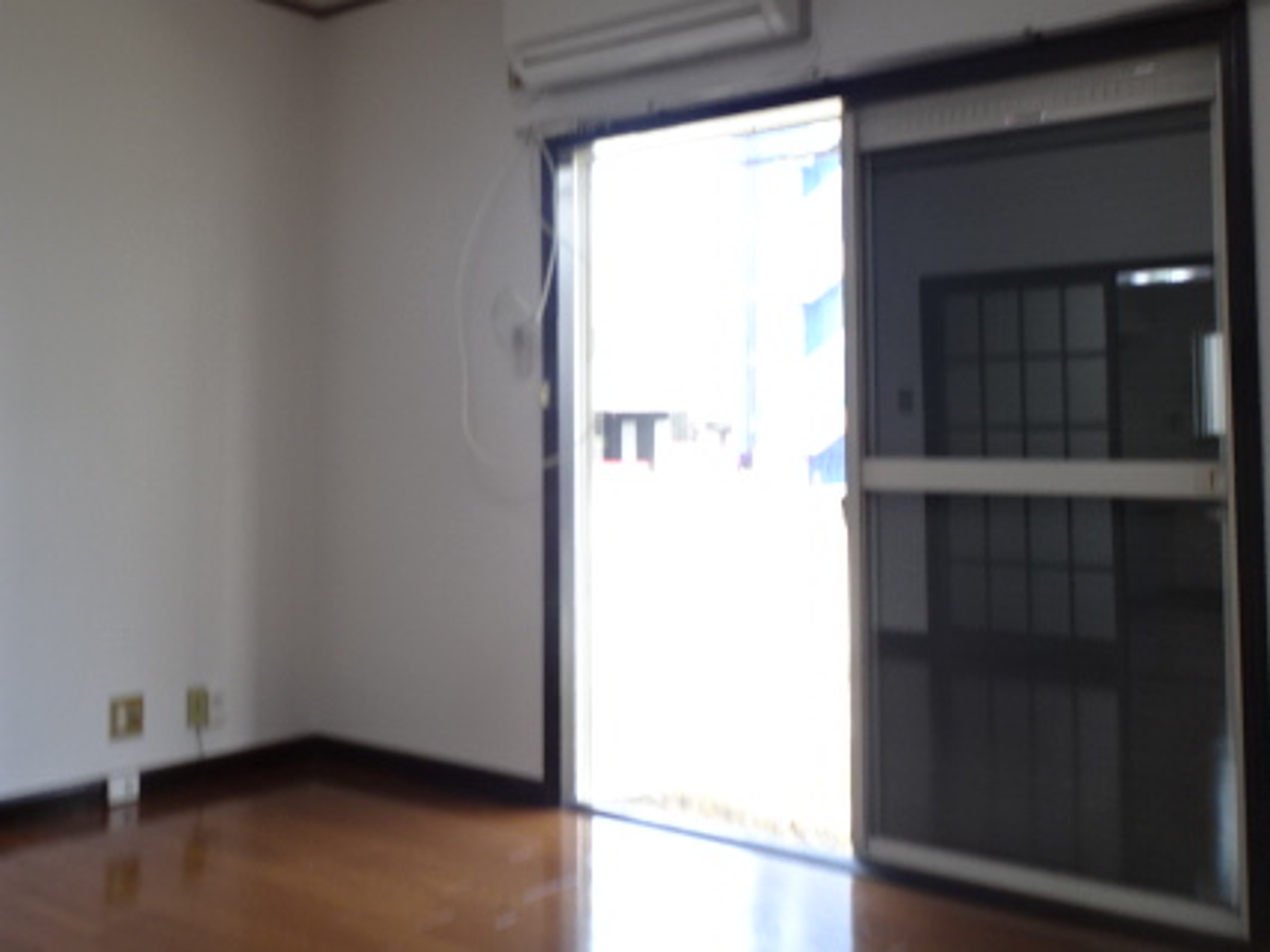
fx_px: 1320
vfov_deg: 39.4
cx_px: 381
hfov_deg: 50.0
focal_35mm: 36
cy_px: 363
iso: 80
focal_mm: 4.1
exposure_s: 1/30
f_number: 3.5
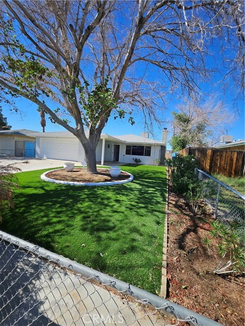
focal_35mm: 13
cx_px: 122
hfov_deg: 89.9
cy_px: 163
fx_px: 123
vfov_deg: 106.2
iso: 32
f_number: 2.2
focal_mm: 1.74
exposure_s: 1/965
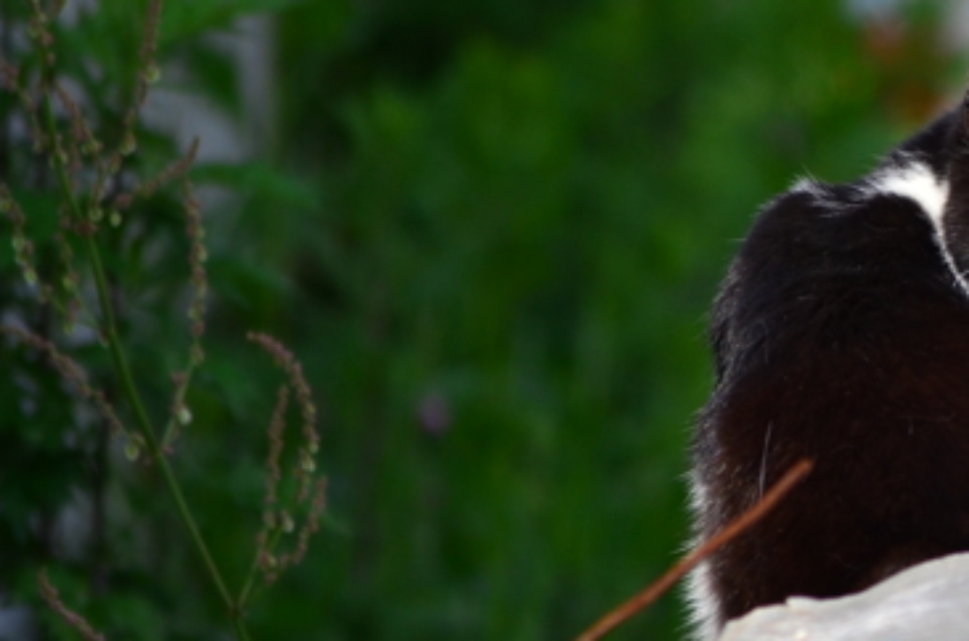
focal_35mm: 839
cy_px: 241
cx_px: 1199
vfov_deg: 1.6
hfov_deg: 2.5
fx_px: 22525
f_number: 7.1
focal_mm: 200
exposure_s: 1/800
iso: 200
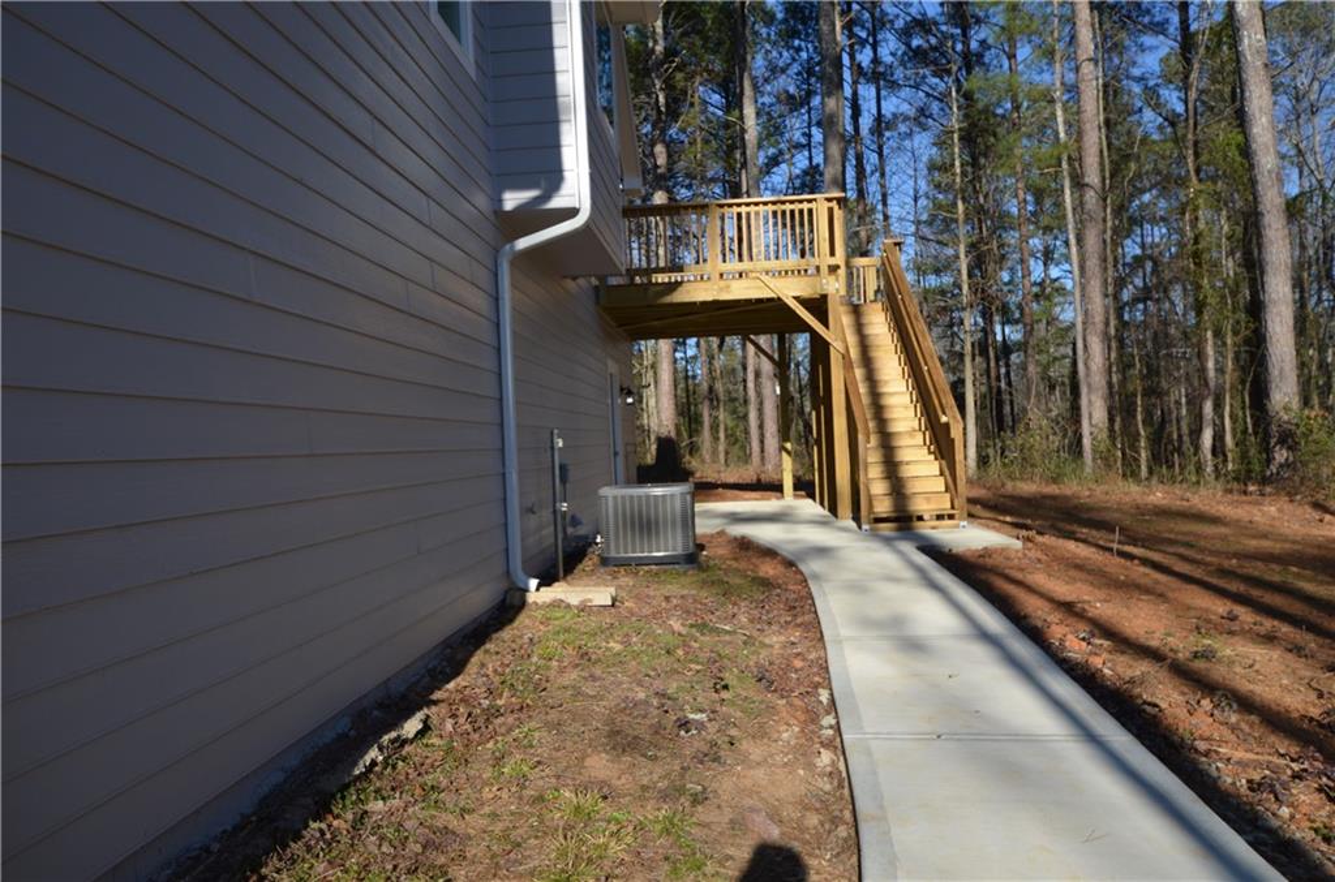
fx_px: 943
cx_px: 668
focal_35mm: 26
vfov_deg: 50.2
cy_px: 441
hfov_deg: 70.6
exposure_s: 1/250
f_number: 8
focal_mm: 17
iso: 110
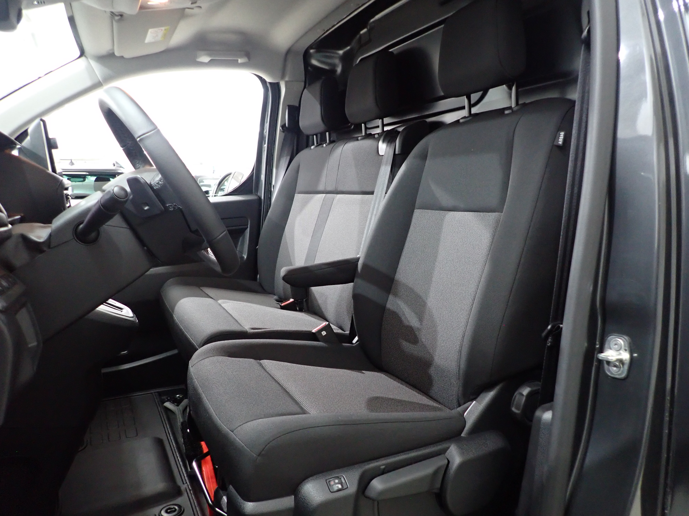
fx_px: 498
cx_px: 344
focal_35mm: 25
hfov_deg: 69.4
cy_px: 258
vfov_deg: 54.9
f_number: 2
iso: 800
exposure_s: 1/30
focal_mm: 4.5
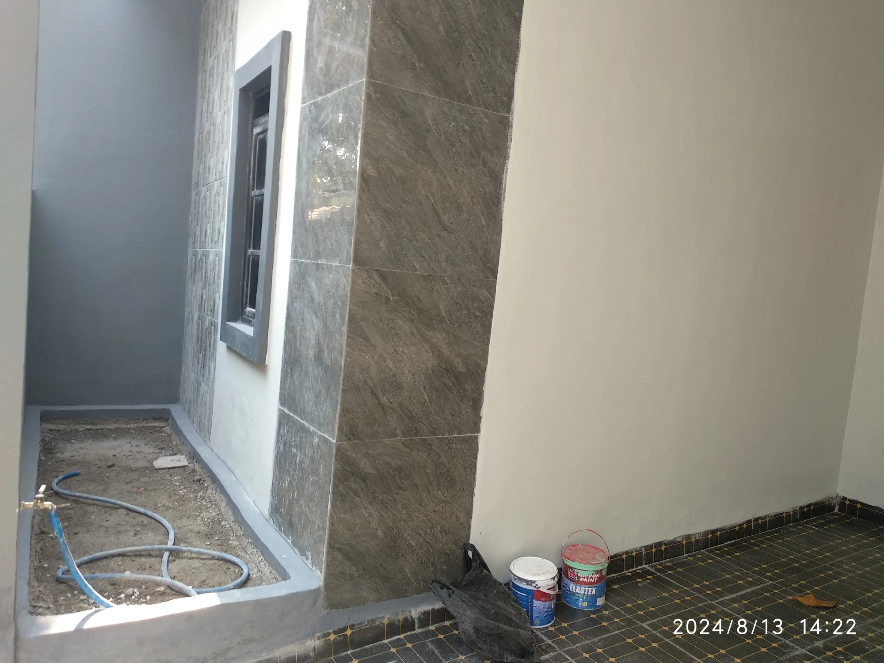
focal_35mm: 26
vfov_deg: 53.1
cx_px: 442
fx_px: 664
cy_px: 332
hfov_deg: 67.3
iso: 100
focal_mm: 3.81
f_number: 2.2
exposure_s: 1/50
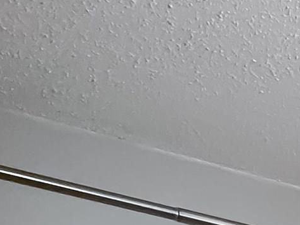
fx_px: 788
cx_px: 582
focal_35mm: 91
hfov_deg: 16.8
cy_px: 639
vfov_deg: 11.3
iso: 320
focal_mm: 2.22
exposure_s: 1/60
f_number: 2.2
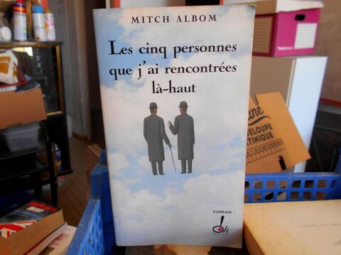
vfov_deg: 53.0
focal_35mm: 26
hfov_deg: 67.4
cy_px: 128
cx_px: 170
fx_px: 256
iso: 160
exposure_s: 1/30
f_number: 3.2
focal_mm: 4.6
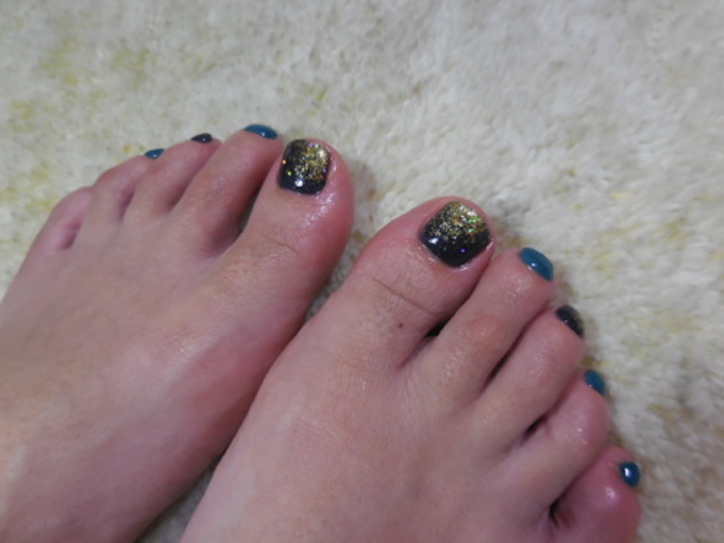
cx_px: 362
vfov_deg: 54.9
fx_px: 523
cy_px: 272
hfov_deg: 69.4
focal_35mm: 25
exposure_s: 1/30
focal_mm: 4.5
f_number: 3.3
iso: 280
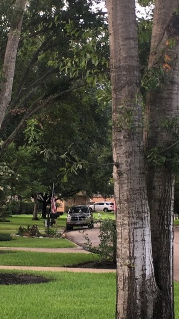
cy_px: 164
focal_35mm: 85
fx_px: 718
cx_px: 35
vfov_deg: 25.0
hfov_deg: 14.1
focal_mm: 4.15
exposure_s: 1/60
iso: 32
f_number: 2.2
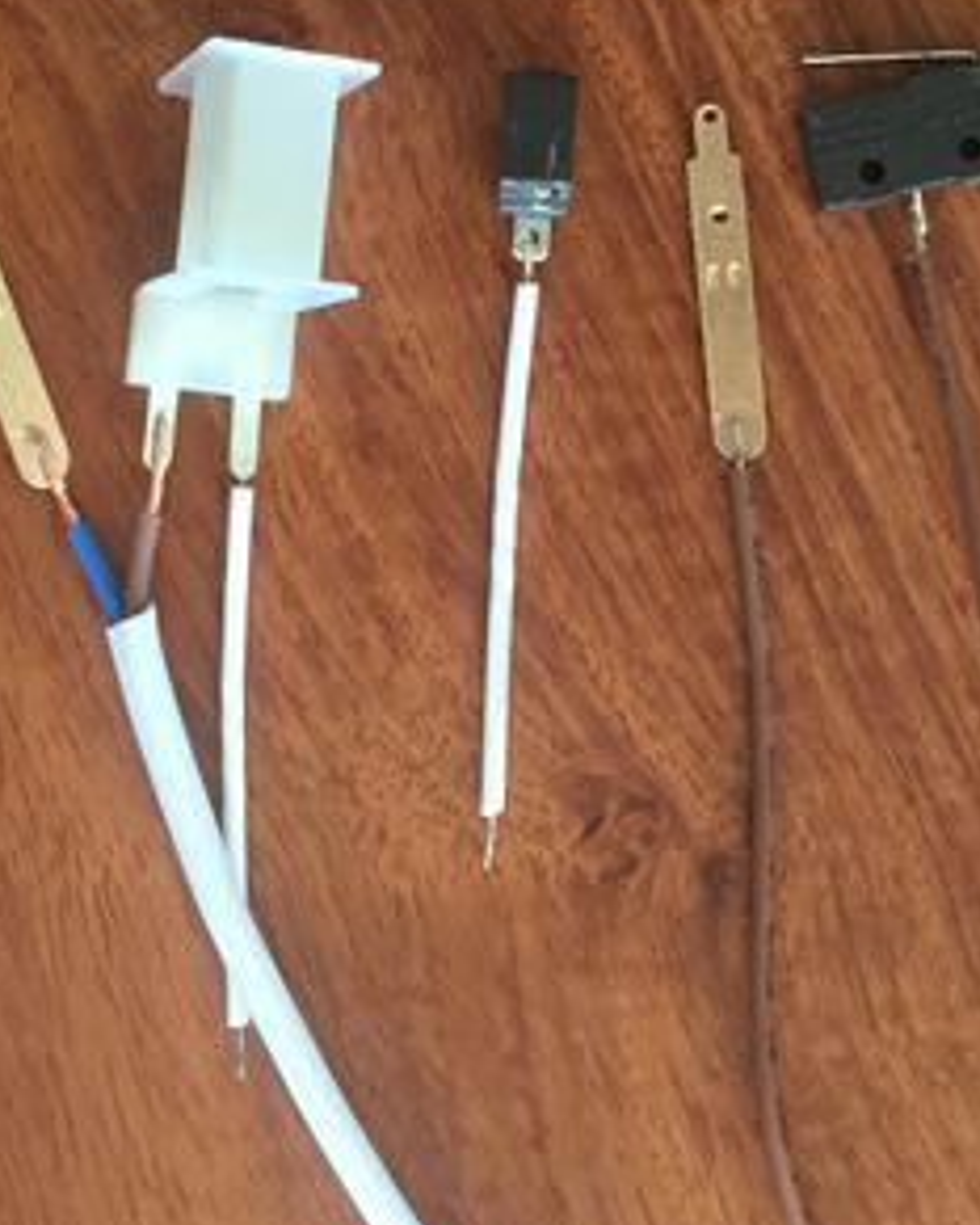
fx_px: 2645
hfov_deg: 20.8
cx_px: 749
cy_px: 520
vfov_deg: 26.0
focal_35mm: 73
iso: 160
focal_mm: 4.15
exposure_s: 1/33
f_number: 2.2
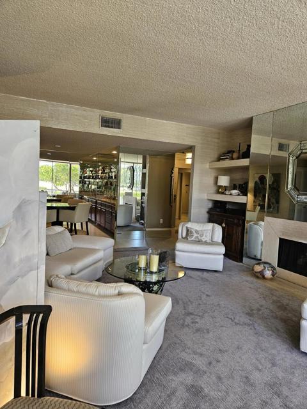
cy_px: 204
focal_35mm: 23
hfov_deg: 58.9
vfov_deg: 73.9
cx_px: 154
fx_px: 272
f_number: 1.8
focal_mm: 5.4
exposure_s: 1/120
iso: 125
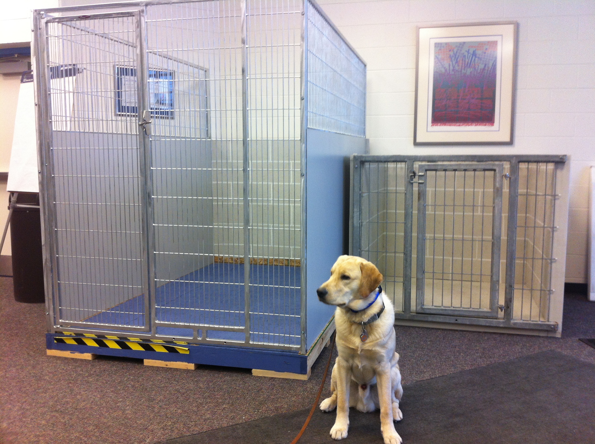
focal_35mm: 35
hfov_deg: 52.7
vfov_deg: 40.6
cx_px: 298
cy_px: 222
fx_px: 601
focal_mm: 3.85
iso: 100
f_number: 2.8
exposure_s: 1/15
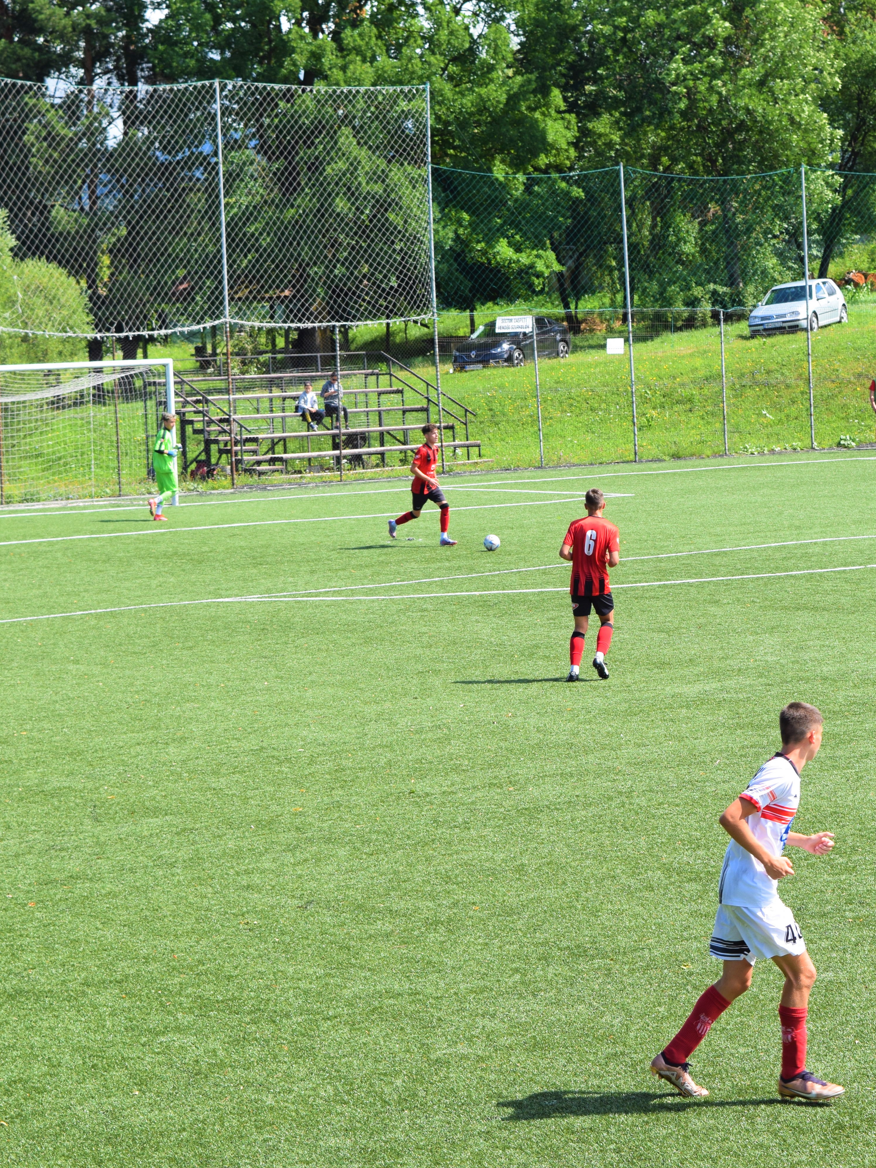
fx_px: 3678
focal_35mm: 109
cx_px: 463
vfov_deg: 18.0
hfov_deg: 13.6
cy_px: 584
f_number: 9
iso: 200
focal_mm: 50
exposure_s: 1/320
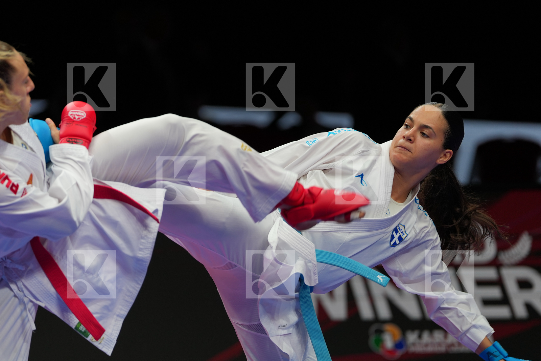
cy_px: 180
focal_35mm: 300
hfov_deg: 6.9
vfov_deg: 4.6
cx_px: 270
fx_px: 4507
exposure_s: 1/1000
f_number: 2.8
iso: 320
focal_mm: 200
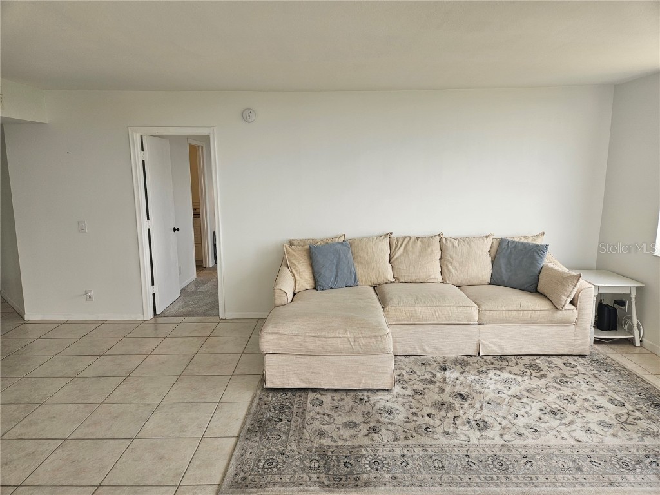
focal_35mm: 23
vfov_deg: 58.9
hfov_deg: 73.9
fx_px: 439
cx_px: 330
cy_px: 248
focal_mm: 5.4
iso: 32
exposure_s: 1/180
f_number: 1.8
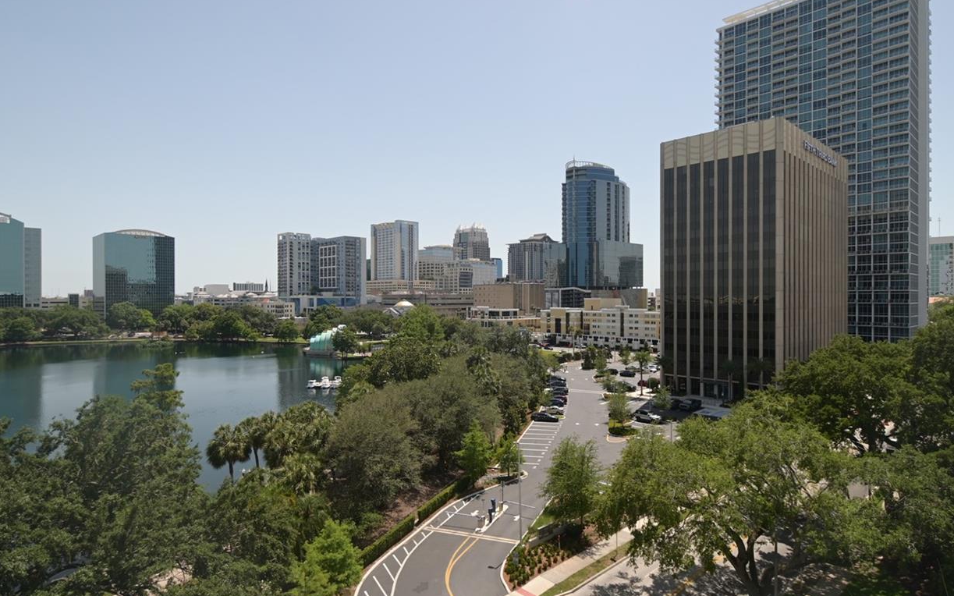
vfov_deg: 59.6
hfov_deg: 84.8
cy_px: 298
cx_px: 523
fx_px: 520
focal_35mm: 20
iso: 200
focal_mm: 10
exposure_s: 1/500
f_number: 3.5
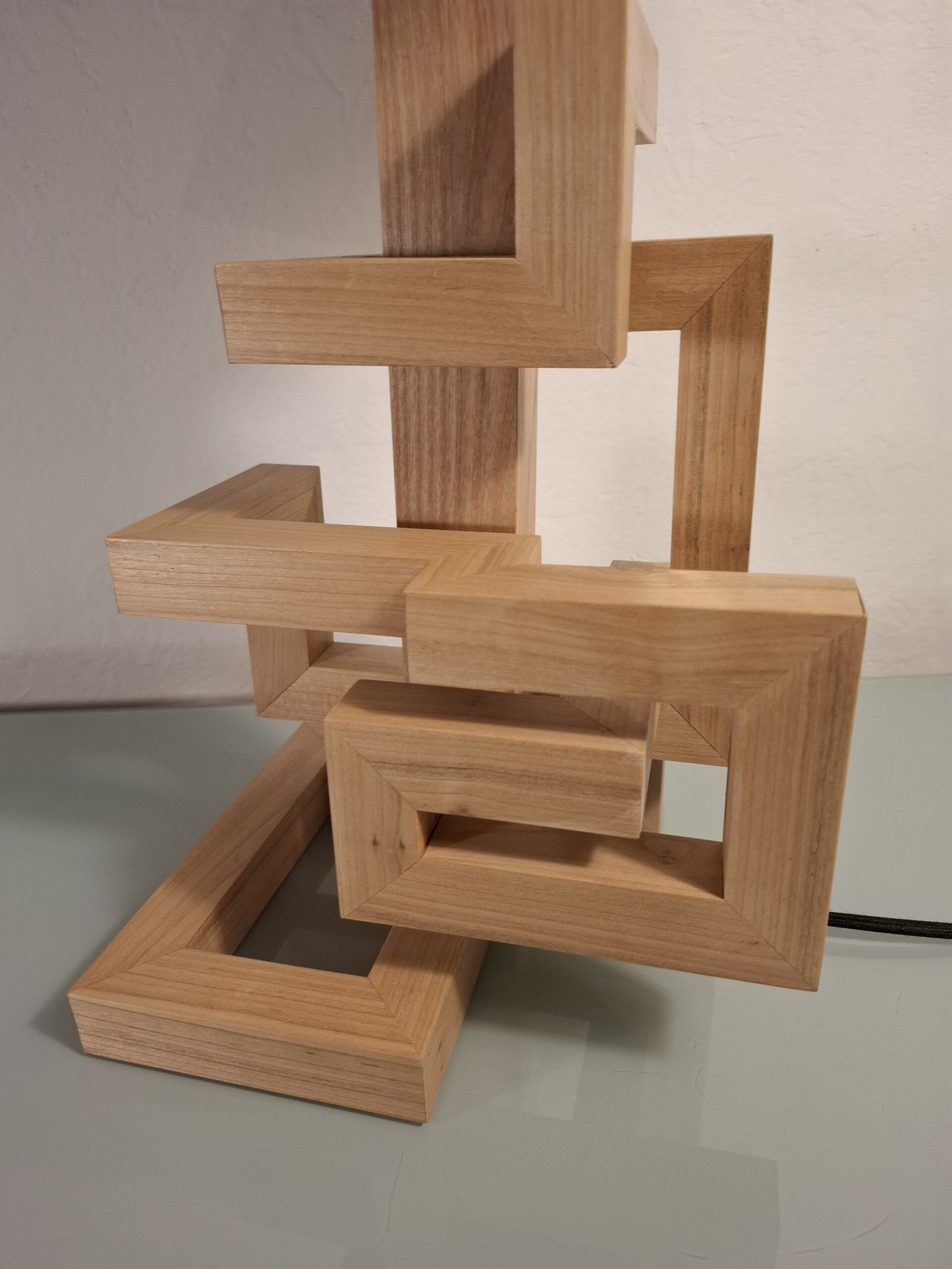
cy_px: 634
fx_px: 843
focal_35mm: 23
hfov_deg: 58.9
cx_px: 476
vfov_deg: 73.9
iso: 160
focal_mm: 5.54
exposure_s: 1/50
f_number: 1.8
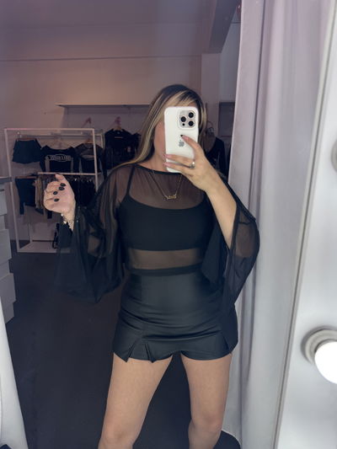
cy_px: 224
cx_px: 168
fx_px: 311
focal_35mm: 24
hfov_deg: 56.8
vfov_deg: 71.6
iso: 80
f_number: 1.78
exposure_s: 1/460
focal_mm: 6.76
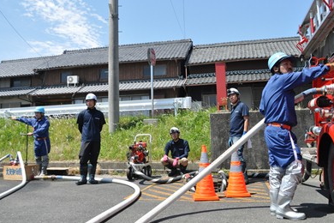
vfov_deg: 42.3
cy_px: 114
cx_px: 174
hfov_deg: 60.3
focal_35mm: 31
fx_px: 288
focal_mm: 18
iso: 1000
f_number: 5.6
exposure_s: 1/4000
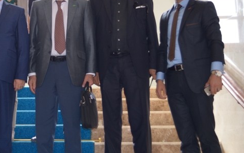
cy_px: 43
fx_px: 565
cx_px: 22
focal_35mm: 85
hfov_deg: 23.7
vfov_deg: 15.3
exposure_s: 1/30
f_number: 4.2
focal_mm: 26
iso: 360
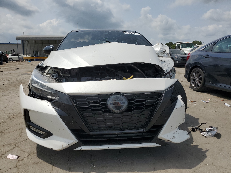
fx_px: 174
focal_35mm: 26
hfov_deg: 67.3
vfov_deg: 53.1
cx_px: 116
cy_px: 86
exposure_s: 1/10000
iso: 51
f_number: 1.5
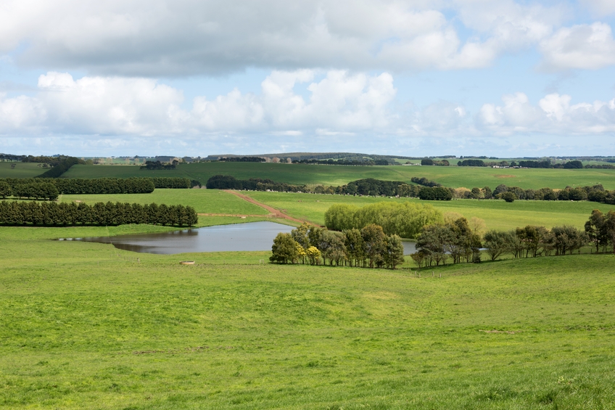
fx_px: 888
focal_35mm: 52
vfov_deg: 26.0
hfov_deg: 38.2
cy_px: 205
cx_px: 308
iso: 100
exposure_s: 1/125
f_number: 11
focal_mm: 52
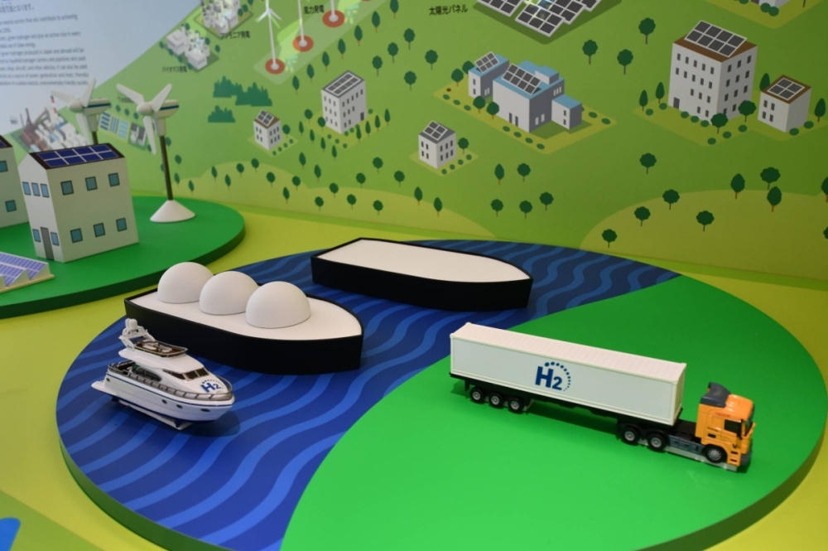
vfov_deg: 43.5
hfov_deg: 62.0
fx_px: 689
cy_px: 276
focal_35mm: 30
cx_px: 414
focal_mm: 20
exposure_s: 1/125
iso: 900
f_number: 3.5
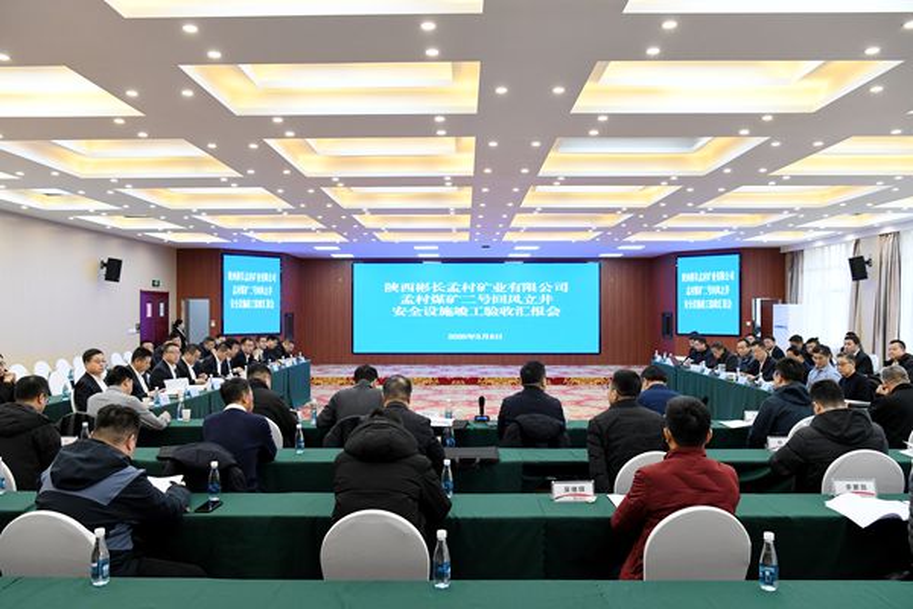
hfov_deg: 61.9
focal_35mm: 30
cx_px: 456
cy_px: 304
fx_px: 761
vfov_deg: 43.6
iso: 2500
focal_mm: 30
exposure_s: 1/160
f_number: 6.3
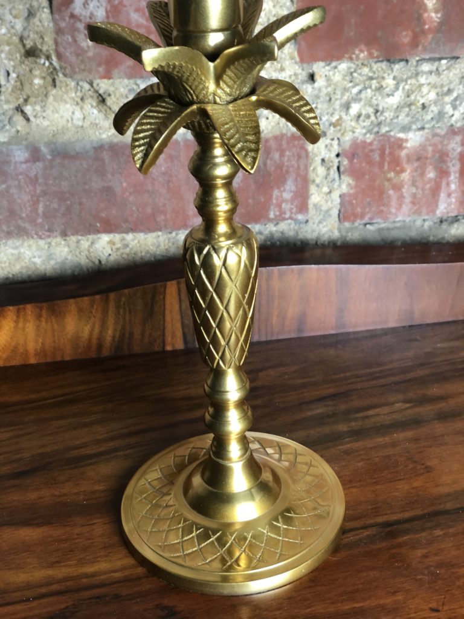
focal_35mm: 52
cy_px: 310
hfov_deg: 28.0
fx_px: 929
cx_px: 232
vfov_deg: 36.8
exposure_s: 1/33
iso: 100
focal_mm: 6
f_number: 2.4
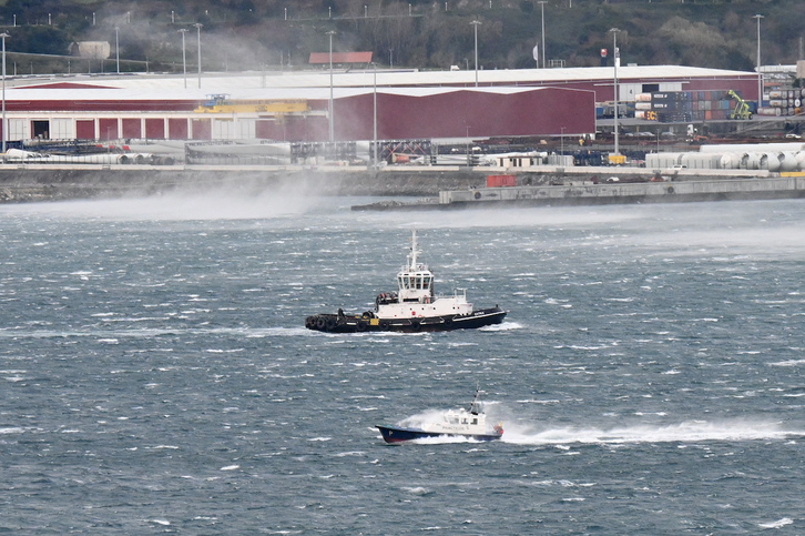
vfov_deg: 4.6
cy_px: 268
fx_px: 6704
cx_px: 402
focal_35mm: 300
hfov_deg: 6.9
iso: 2500
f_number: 6.3
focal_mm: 200
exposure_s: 1/500
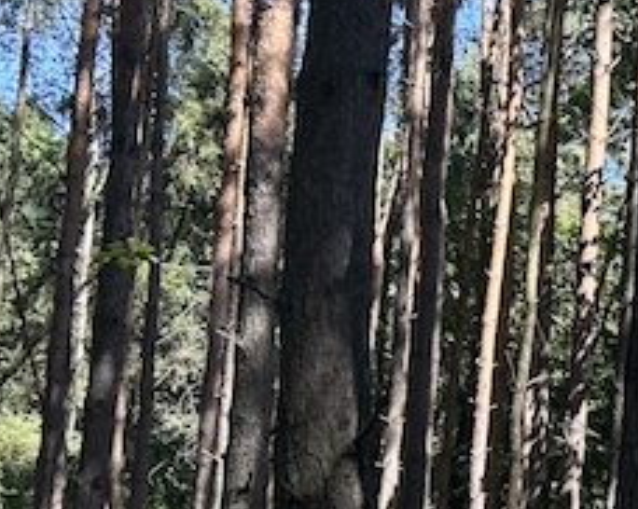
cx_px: 1030
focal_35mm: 89
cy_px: 417
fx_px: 1679
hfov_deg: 18.4
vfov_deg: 17.1
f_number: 1.5
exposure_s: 1/464
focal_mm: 5.7
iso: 50
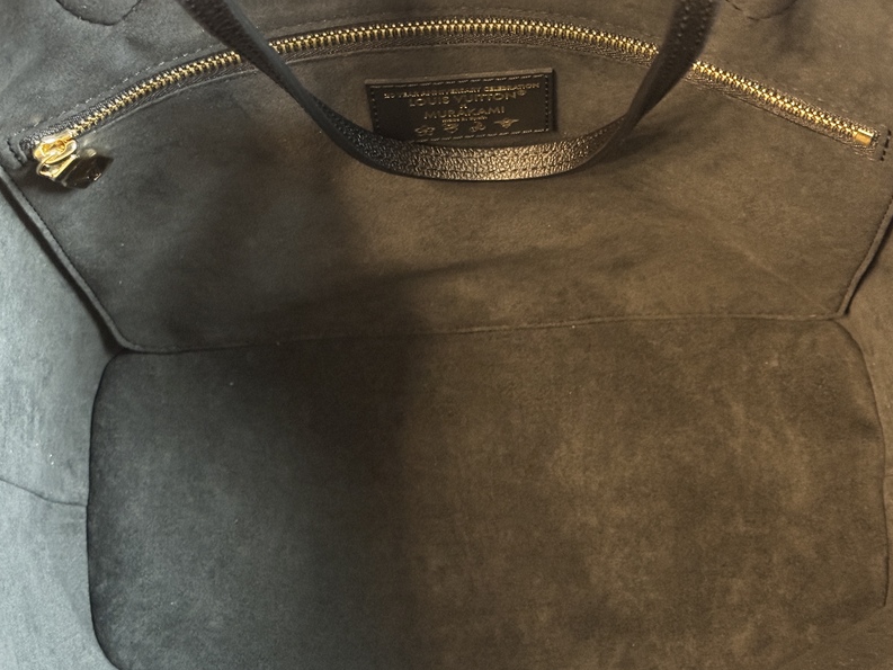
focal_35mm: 61
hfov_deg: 31.6
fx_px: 1574
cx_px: 506
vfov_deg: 24.0
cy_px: 423
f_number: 1.78
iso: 500
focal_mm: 6.76
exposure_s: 1/25
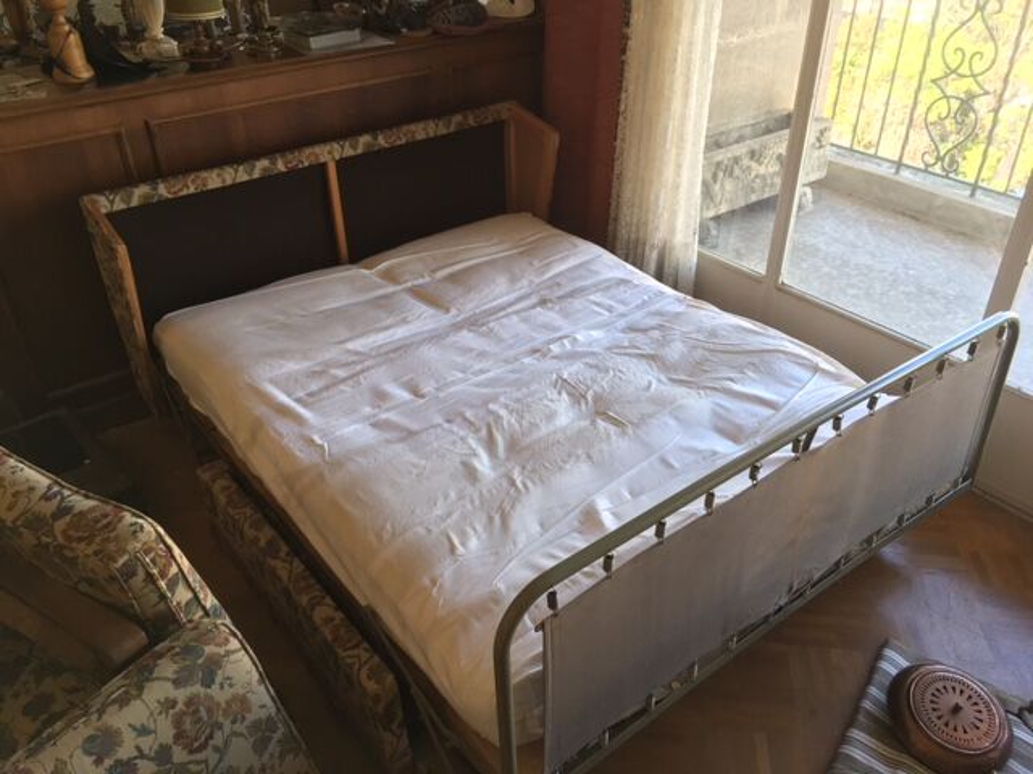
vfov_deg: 48.2
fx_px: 865
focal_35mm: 29
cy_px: 387
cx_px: 516
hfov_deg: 61.7
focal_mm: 4.15
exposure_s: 1/100
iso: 40
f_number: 2.2
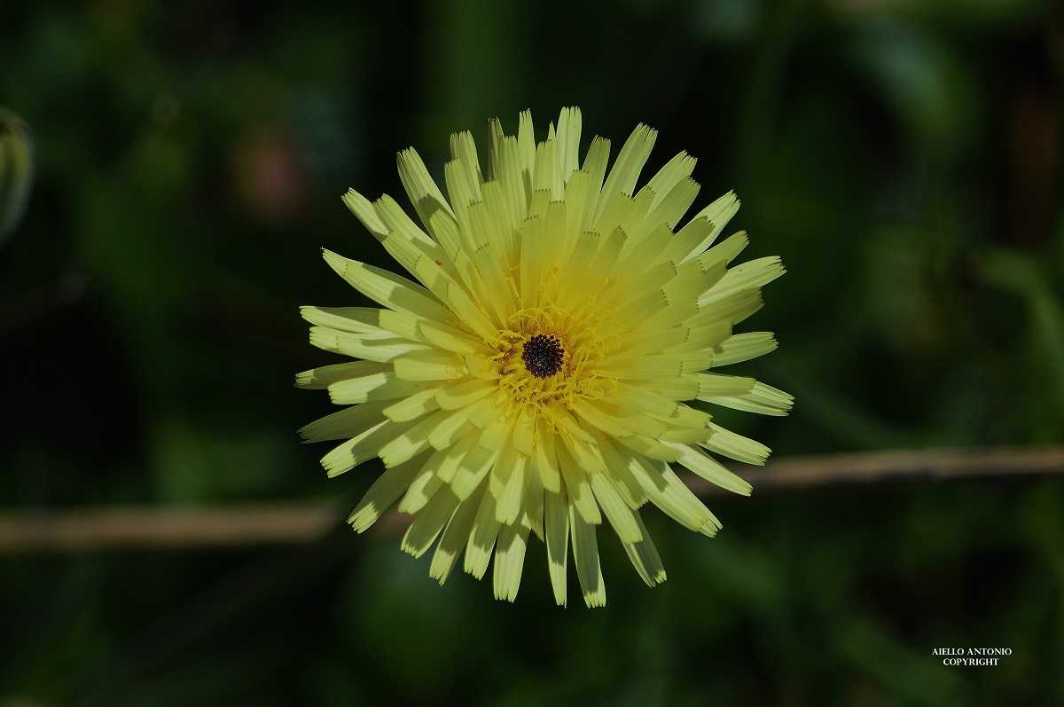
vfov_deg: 3.0
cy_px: 354
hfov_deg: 4.6
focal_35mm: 450
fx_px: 13284
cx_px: 532
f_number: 8
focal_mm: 300
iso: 100
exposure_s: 1/800
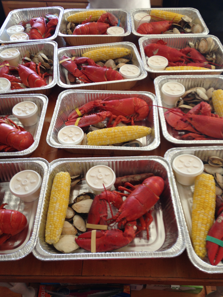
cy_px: 148
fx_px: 283
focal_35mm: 33
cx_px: 112
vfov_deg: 55.4
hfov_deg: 42.9
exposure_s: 1/30
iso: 50
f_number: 2.4
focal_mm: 4.12
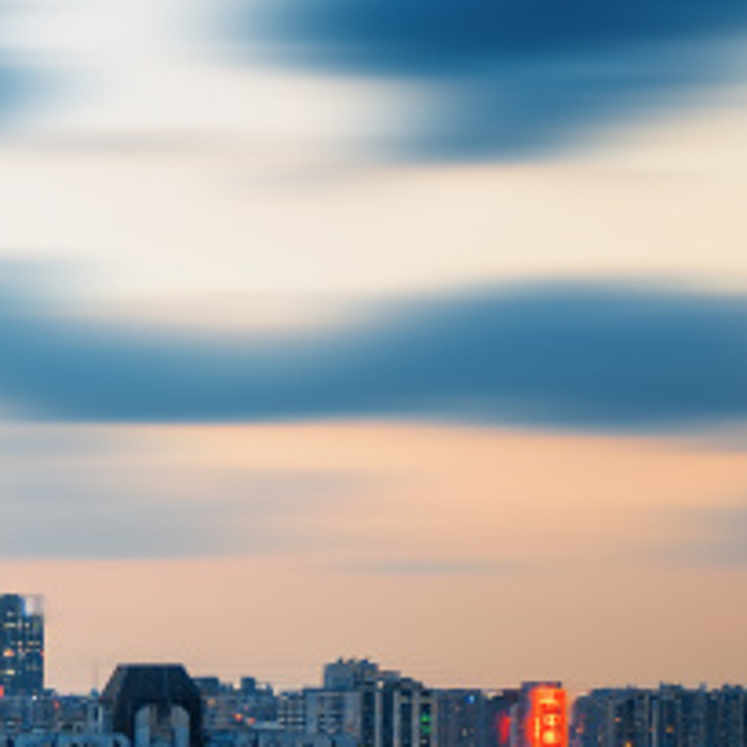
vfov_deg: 12.4
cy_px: 818
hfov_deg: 11.6
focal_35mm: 139
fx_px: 3394
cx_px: -605
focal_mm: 10.26
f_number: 2.8
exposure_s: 1/30
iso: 400
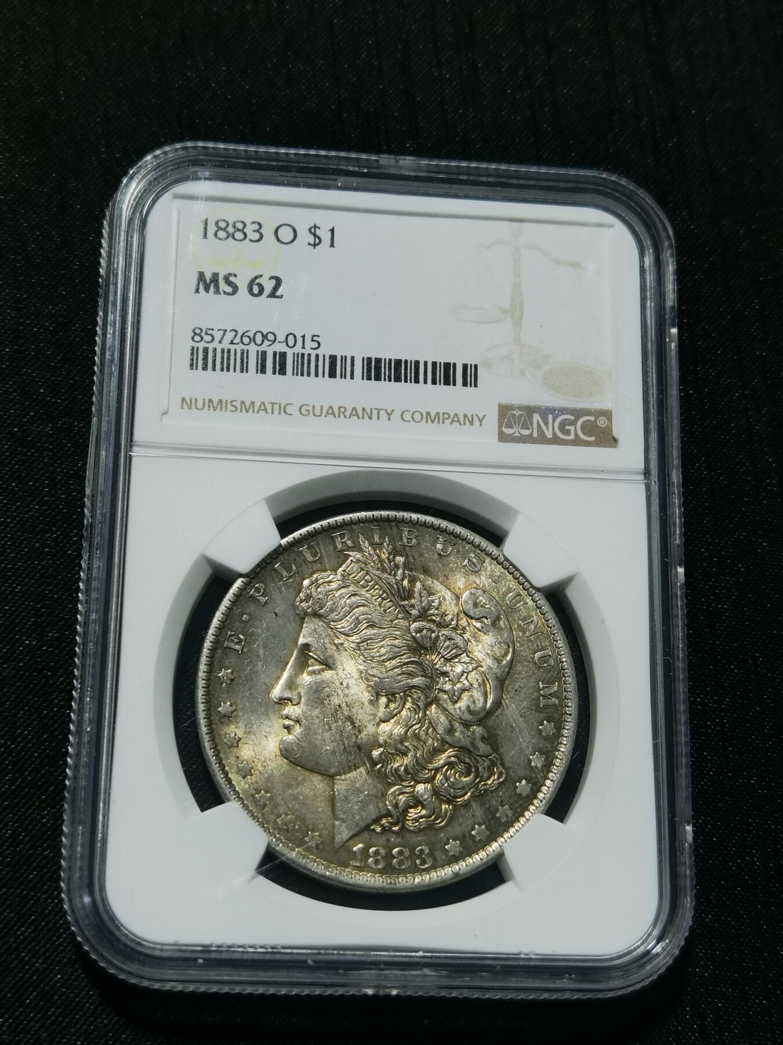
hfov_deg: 25.2
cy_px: 522
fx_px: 1749
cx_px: 392
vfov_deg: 33.2
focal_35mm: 58
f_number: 1.9
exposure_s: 1/100
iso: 64
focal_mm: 6.67
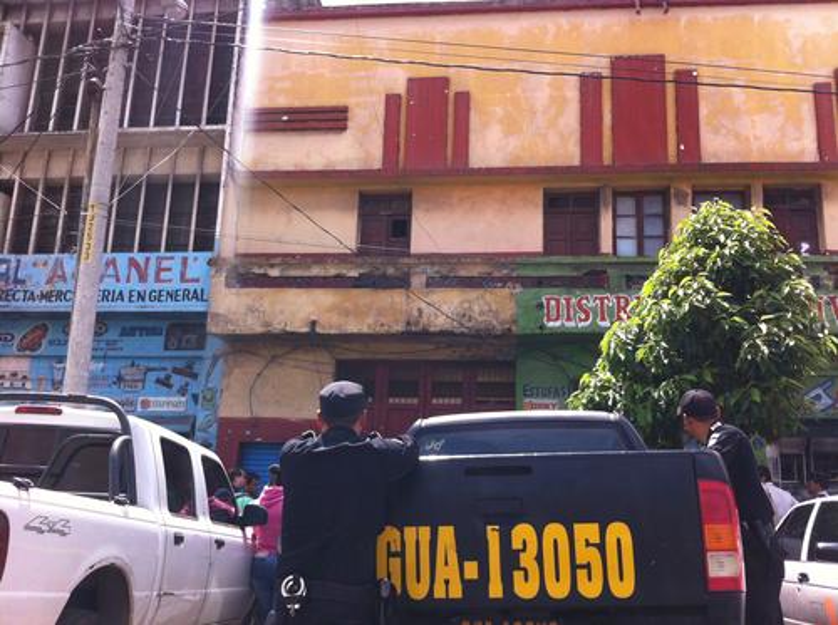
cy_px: 312
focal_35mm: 35
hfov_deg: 52.7
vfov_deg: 40.6
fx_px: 846
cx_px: 419
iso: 80
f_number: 2.8
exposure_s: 1/520
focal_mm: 3.85
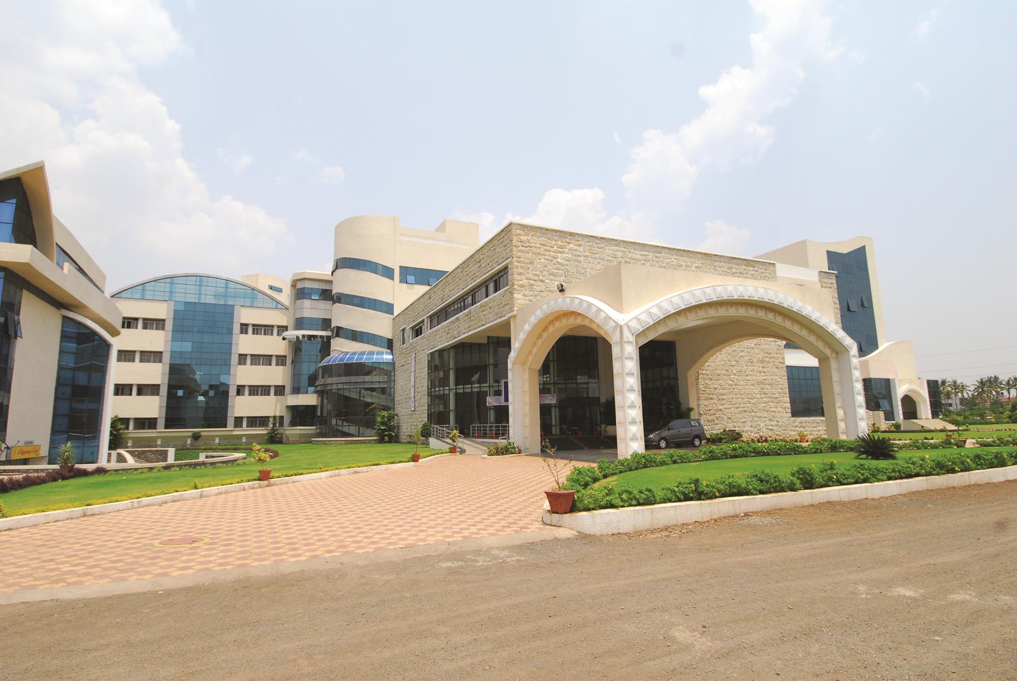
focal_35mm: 18
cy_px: 340
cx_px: 508
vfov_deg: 67.5
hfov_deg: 89.9
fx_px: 509
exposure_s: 1/1000
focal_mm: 12
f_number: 8
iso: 400
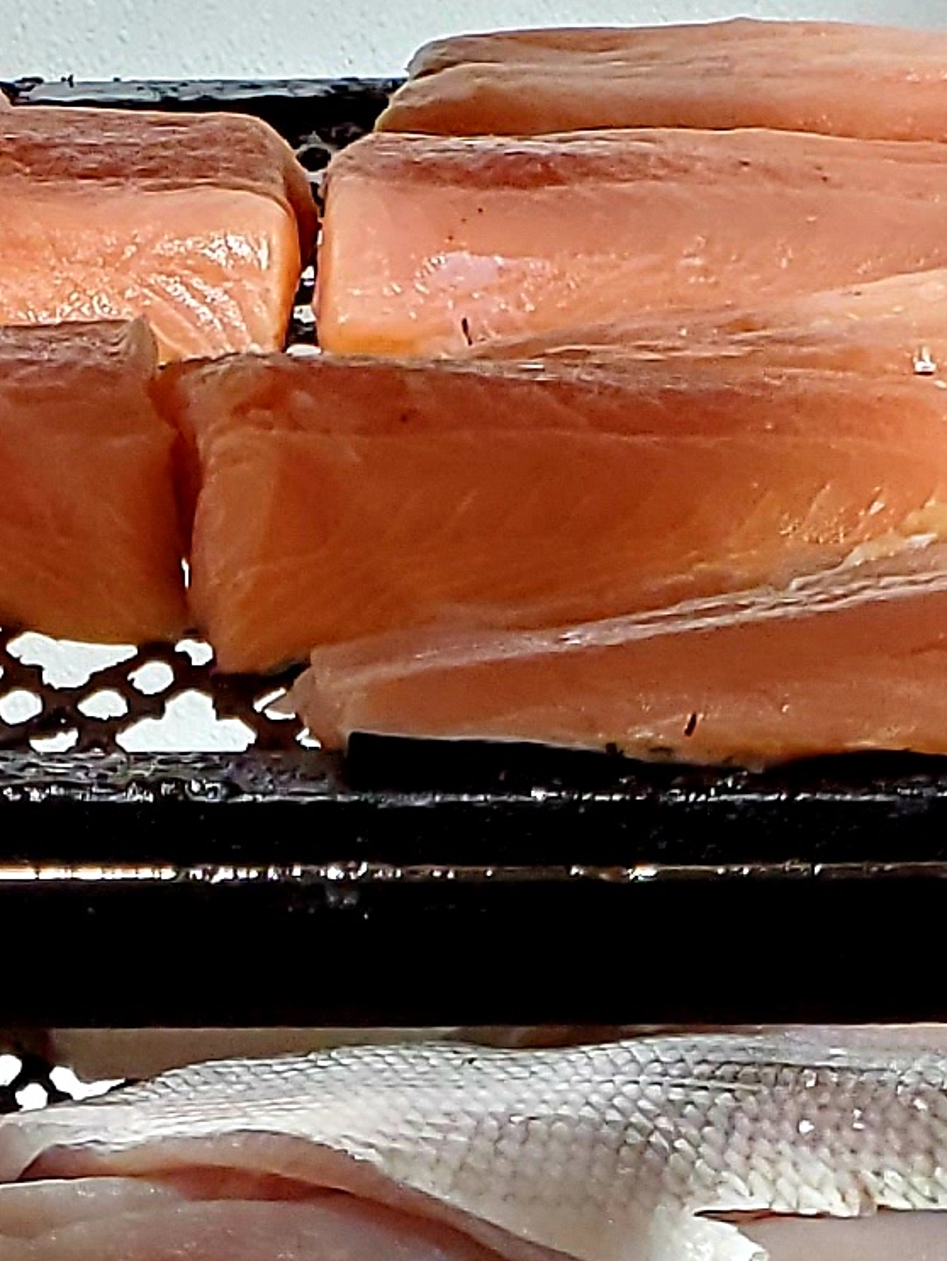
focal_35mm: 141
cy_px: 1548
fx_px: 5139
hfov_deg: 10.5
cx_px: 260
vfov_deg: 13.6
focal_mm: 4.3
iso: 200
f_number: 2.4
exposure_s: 1/59.2
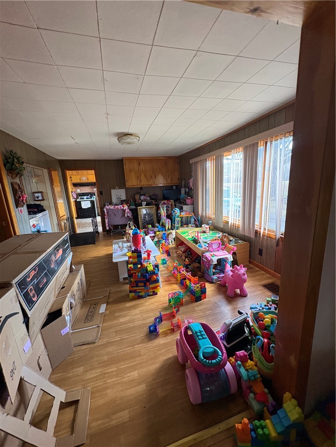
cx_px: 168
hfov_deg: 85.7
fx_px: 181
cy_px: 224
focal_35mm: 14
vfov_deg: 102.1
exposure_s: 1/60
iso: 320
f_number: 2.2
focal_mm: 2.22
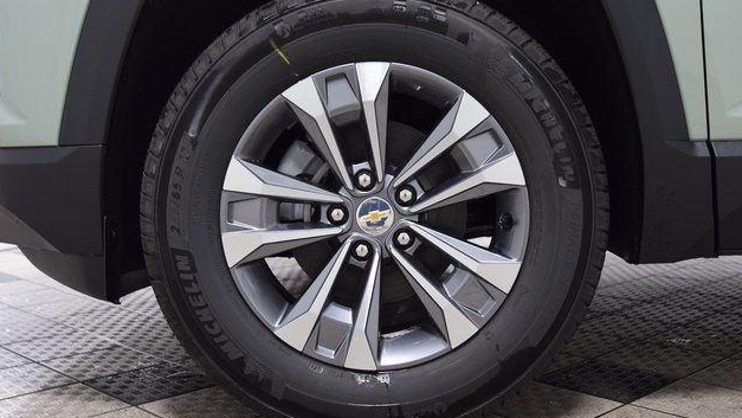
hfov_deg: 44.1
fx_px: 916
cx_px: 374
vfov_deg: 25.7
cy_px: 203
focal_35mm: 47
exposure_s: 1/60
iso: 1600
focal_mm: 29
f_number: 4
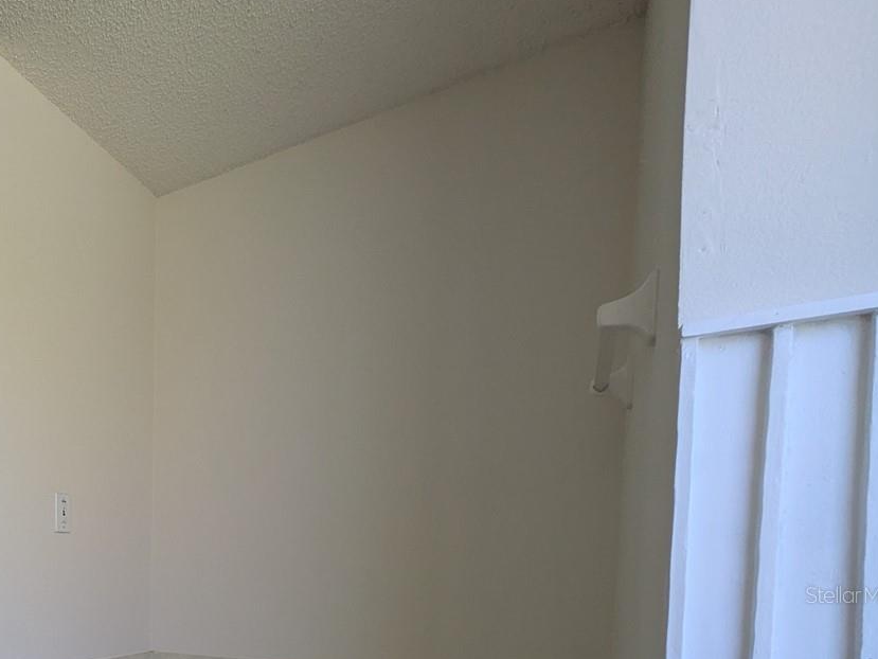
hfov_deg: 55.0
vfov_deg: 46.3
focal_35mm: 27
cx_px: 59
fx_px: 685
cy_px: 594
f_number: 2.2
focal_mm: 1.83
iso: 80
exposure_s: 1/120
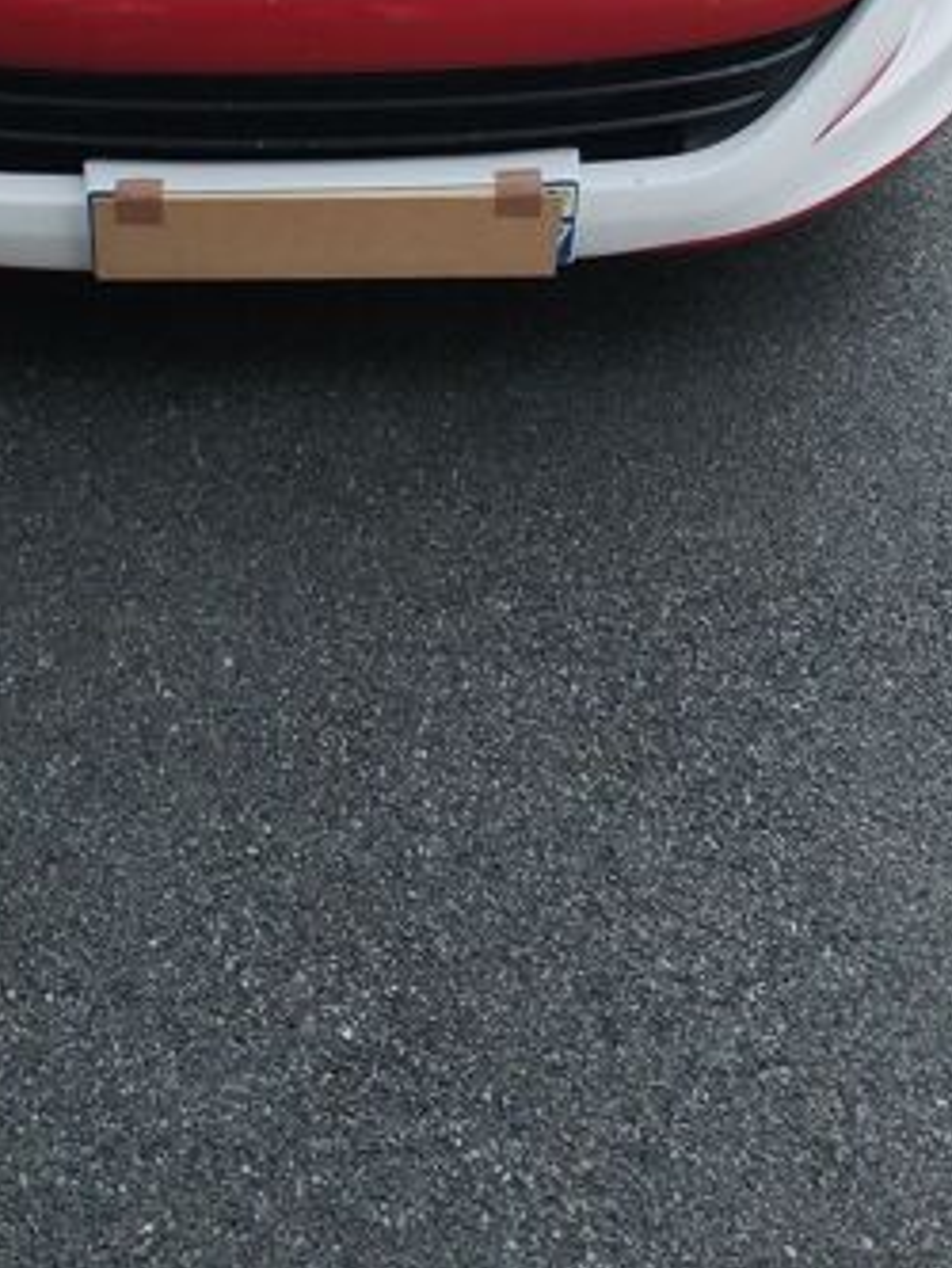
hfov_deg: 28.9
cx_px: 324
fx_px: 1832
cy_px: 149
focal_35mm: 50
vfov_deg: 36.1
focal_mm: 4.75
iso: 100
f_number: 1.8
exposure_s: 1/466
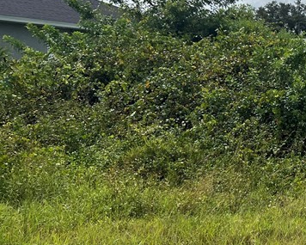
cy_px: 129
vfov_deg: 21.0
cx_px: 426
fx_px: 661
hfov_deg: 22.5
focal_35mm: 73
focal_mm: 5.7
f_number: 1.5
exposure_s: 1/6993
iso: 50
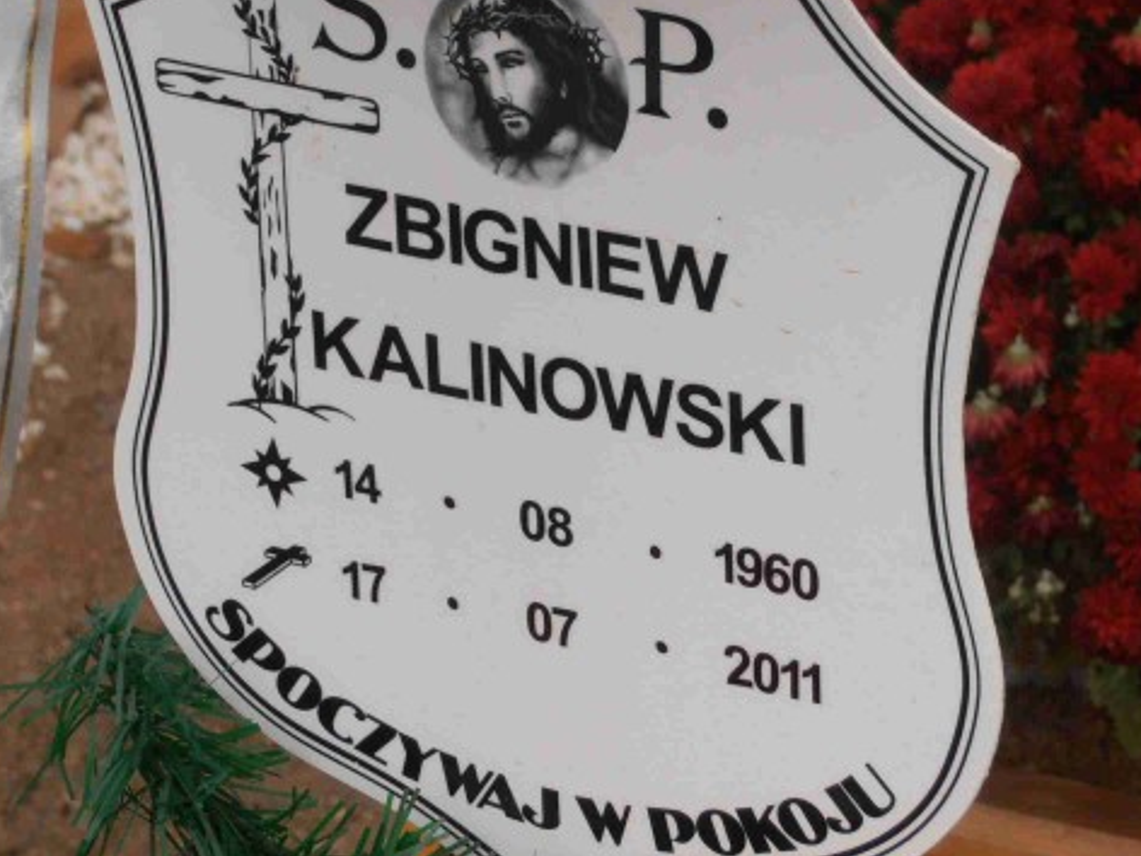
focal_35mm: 187
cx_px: 626
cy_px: 355
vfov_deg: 7.9
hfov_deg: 10.6
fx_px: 6164
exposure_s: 1/250
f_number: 5.8
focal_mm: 24.39
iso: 80
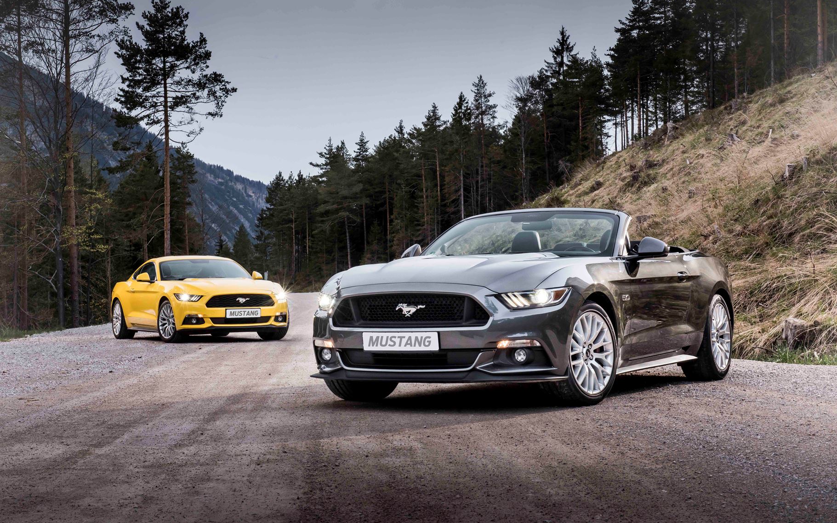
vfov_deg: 19.1
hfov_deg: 30.2
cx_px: 416
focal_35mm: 68
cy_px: 255
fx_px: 1551
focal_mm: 66
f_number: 14
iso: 800
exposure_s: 1/13
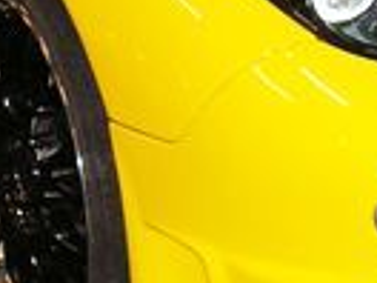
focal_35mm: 174
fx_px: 1895
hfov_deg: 11.3
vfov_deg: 8.5
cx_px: 123
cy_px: 14
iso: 160
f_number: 3.2
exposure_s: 1/40
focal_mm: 6
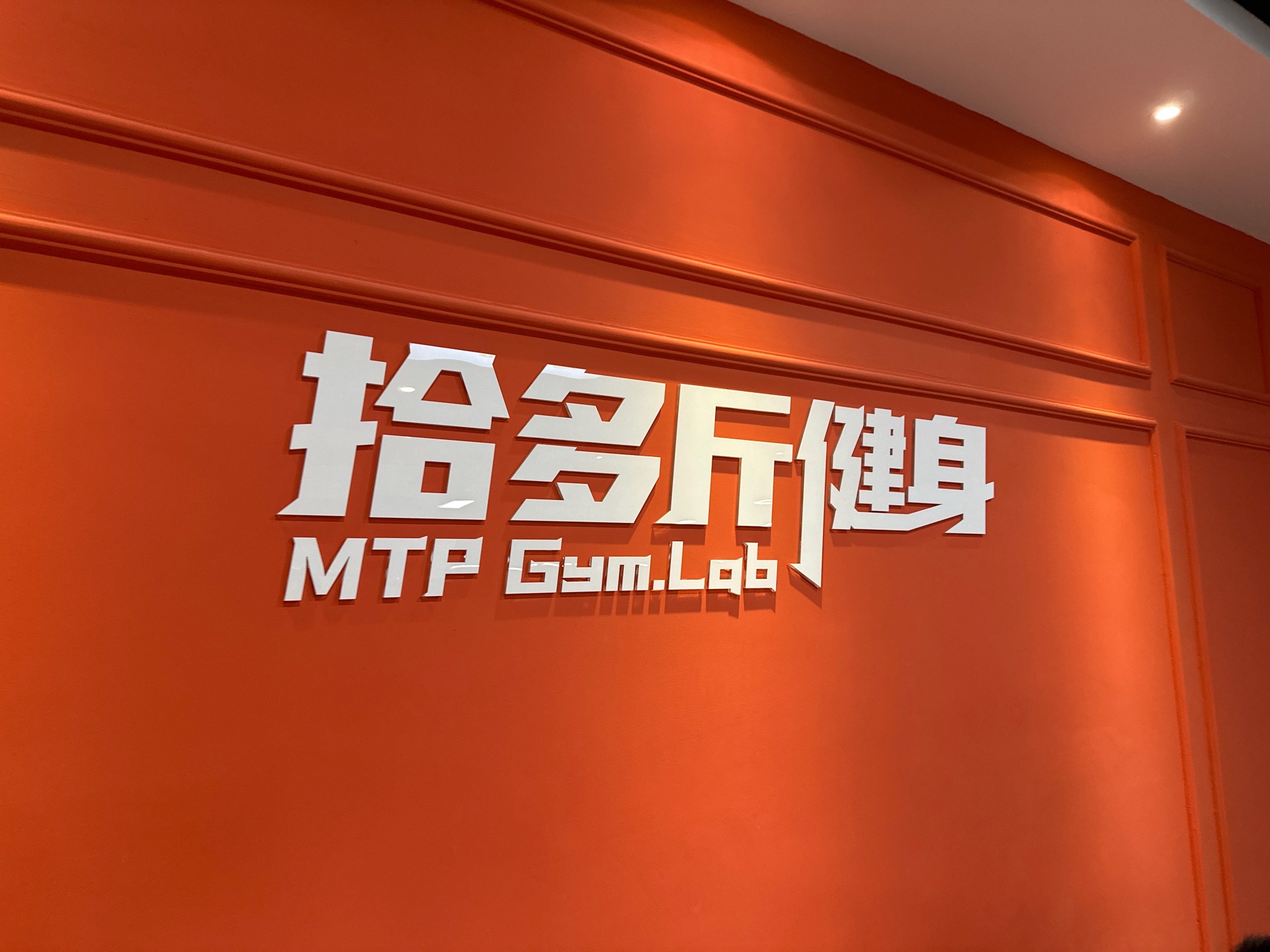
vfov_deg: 56.8
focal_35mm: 24
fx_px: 881
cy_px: 476
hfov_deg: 71.6
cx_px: 635
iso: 250
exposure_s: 1/50
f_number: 1.78
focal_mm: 6.86
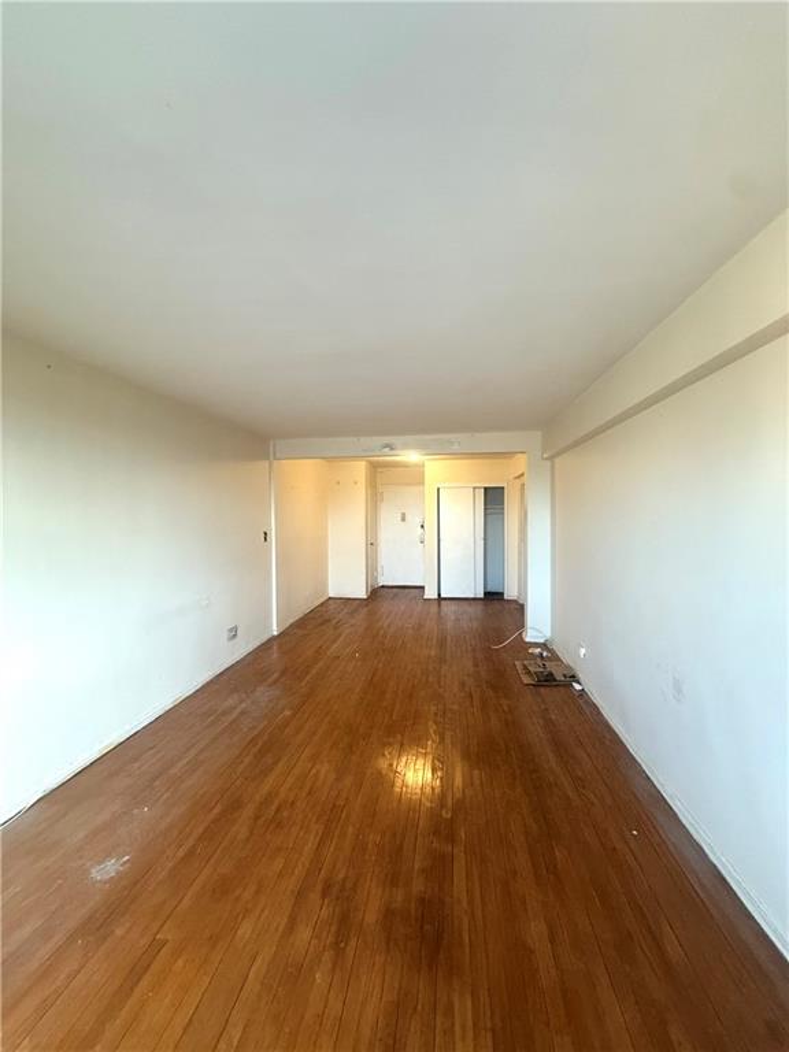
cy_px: 526
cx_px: 394
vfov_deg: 102.1
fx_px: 425
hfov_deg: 85.7
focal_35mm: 14
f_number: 2.2
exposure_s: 1/60
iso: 320
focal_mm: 2.22
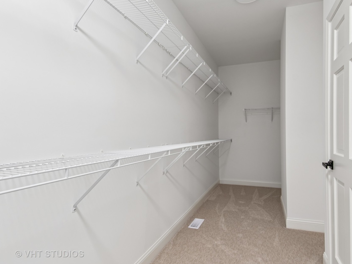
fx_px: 203
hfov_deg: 81.4
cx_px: 197
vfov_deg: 66.0
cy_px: 132
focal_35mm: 20
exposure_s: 1/4
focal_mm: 12
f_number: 8
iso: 200
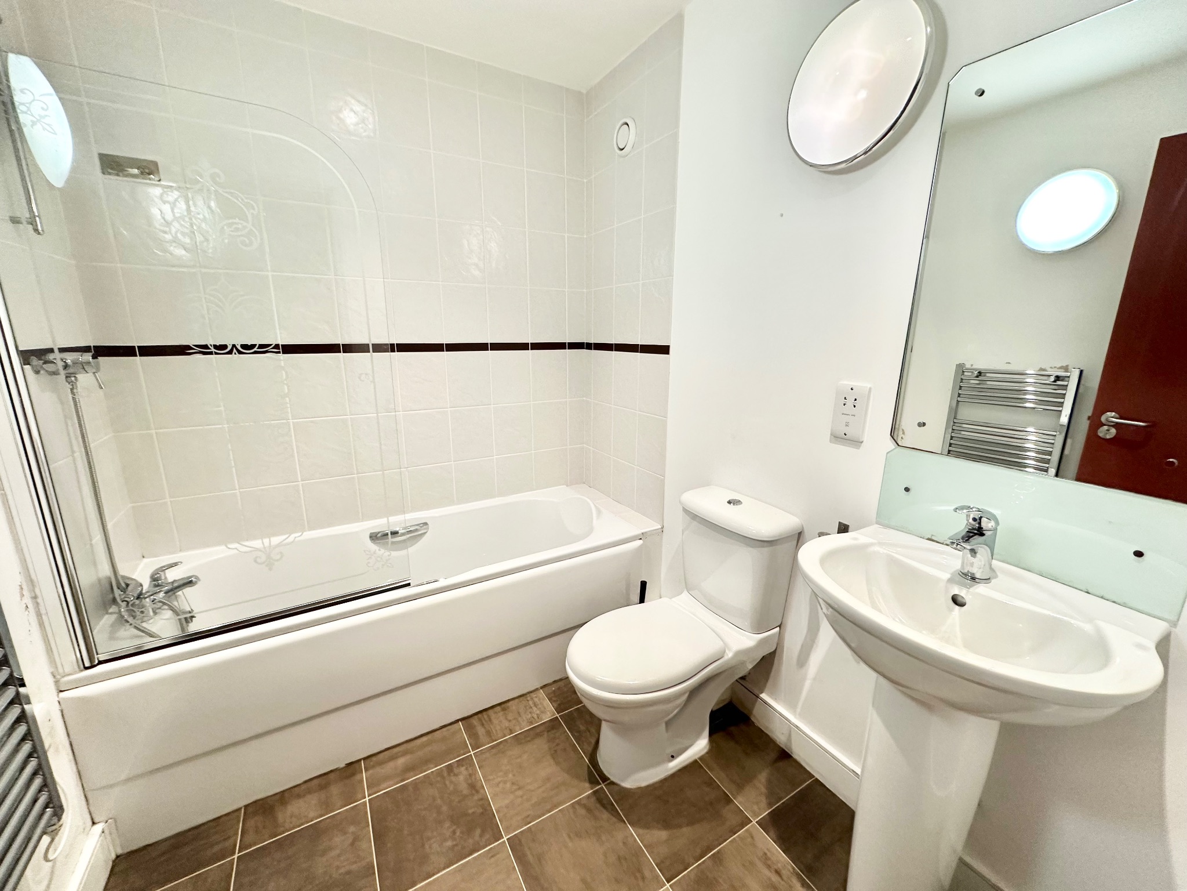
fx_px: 480
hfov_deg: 102.1
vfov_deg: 85.7
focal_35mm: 14
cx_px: 594
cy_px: 446
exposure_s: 1/100
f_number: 2.2
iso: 160
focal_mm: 2.22
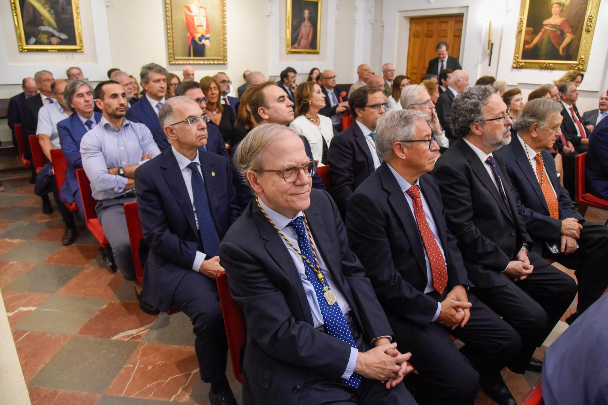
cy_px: 208
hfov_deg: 71.5
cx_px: 302
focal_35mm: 25
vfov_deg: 51.3
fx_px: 422
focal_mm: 24
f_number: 4
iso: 4000
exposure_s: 1/60
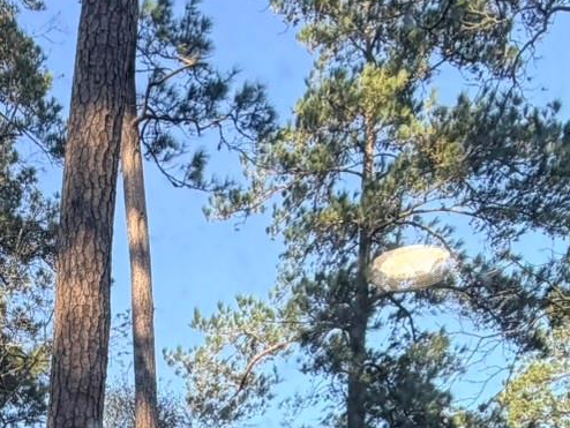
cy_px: 688
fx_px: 956
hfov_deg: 30.9
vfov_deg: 20.5
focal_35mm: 58
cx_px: 7
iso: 50
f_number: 2.2
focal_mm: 2.22
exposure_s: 1/390
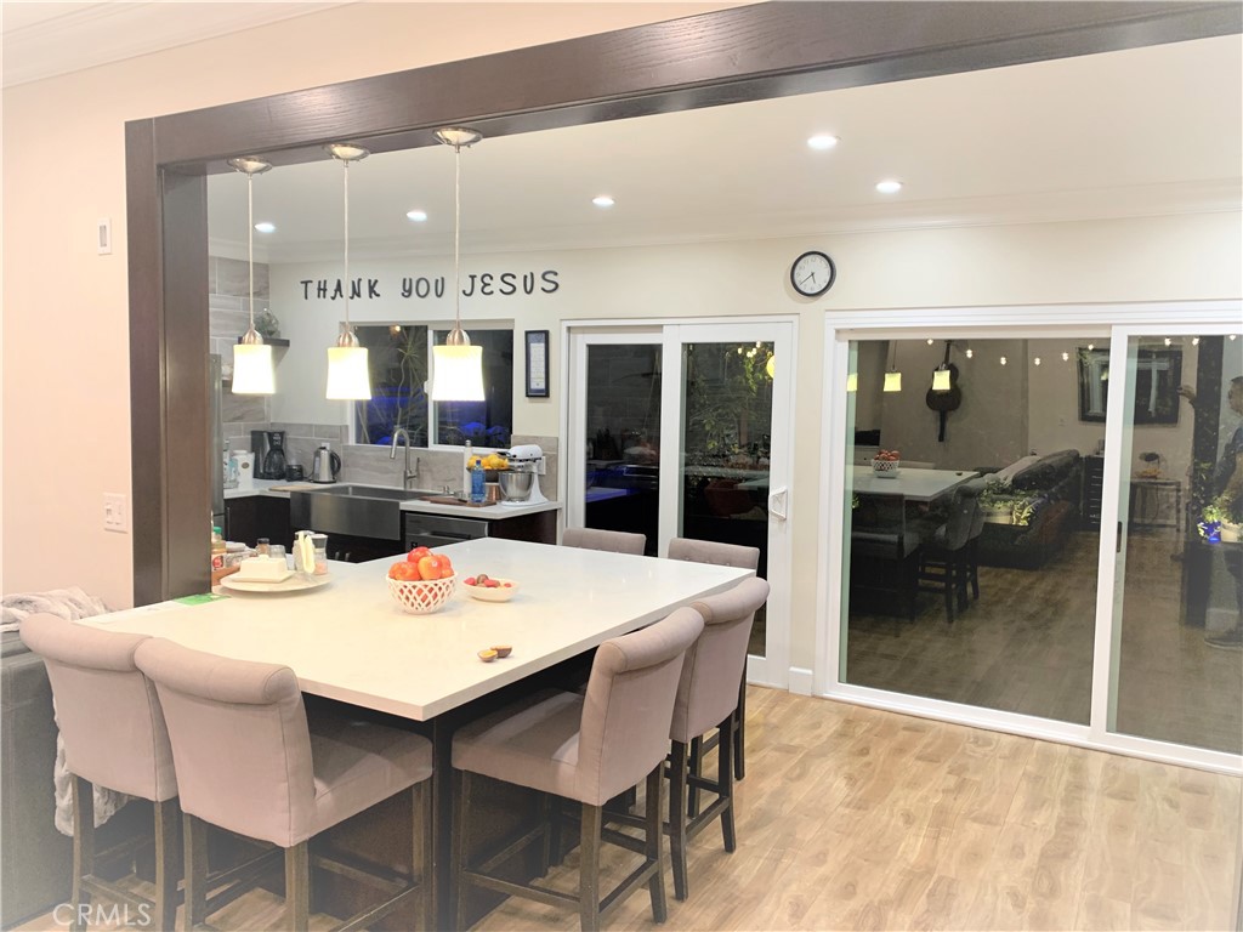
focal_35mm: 26
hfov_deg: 67.3
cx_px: 622
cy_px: 466
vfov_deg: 53.1
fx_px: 934
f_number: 1.8
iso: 125
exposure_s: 1/60
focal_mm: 4.25
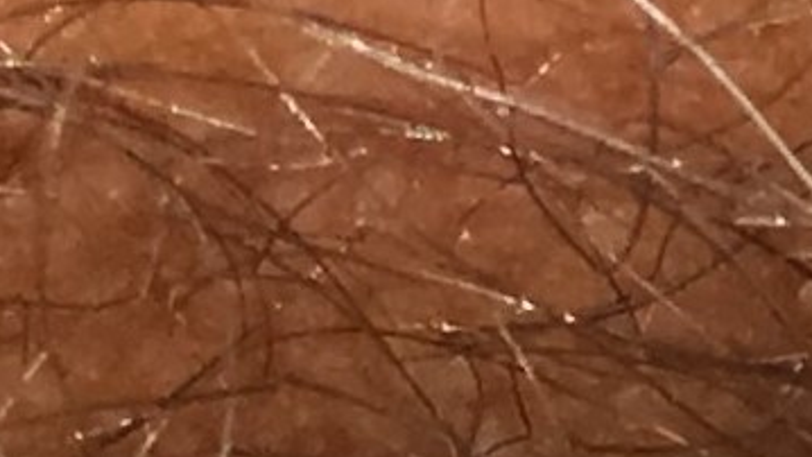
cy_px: -1221
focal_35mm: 202
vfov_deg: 5.4
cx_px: 2114
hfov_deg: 9.3
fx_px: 4350
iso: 25
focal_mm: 4.15
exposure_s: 1/2653
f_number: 2.2
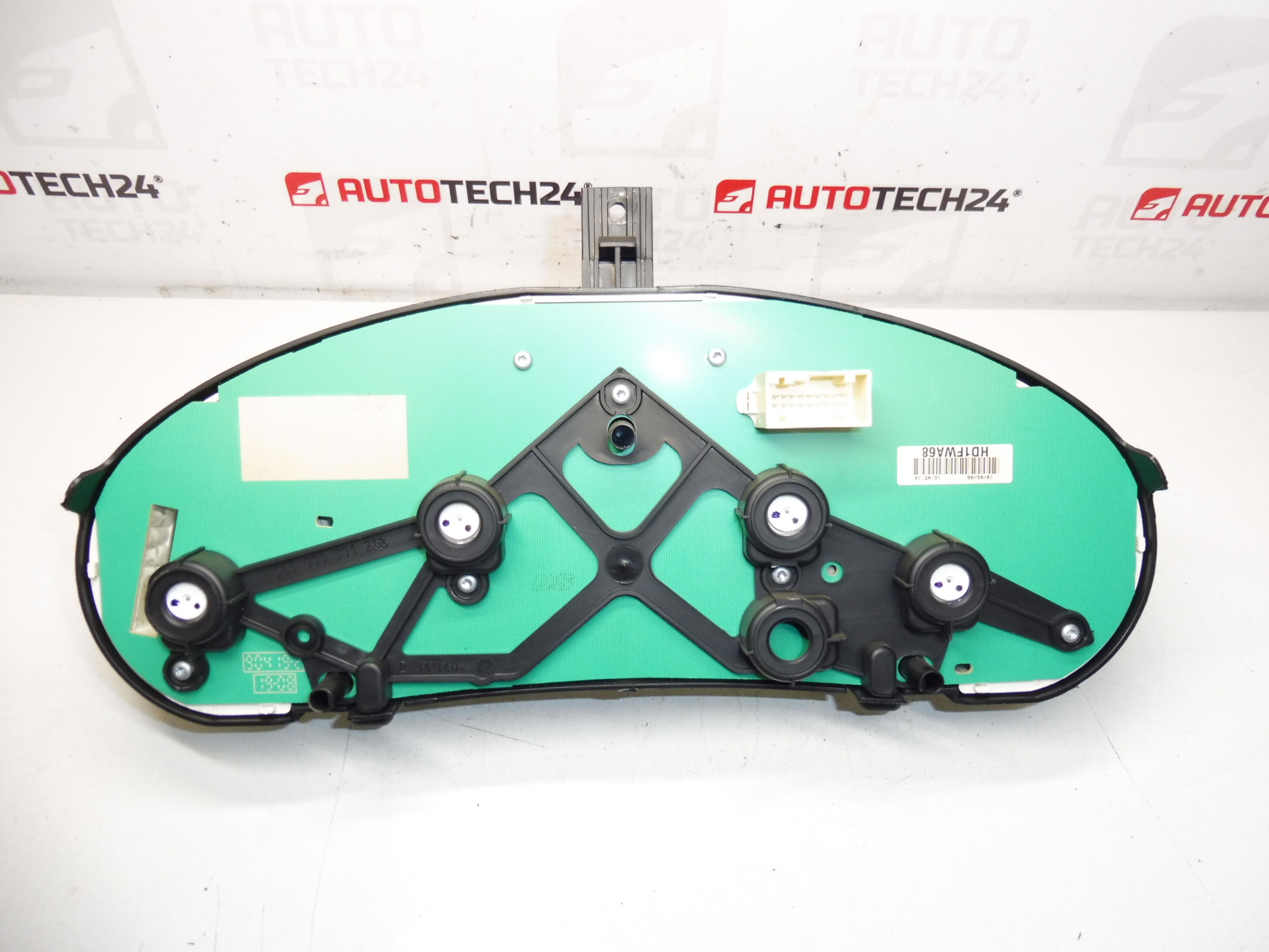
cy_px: 476
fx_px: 916
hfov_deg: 69.4
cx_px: 634
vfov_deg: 54.9
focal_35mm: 25
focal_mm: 4.4
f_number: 3.5
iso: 200
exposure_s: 1/80
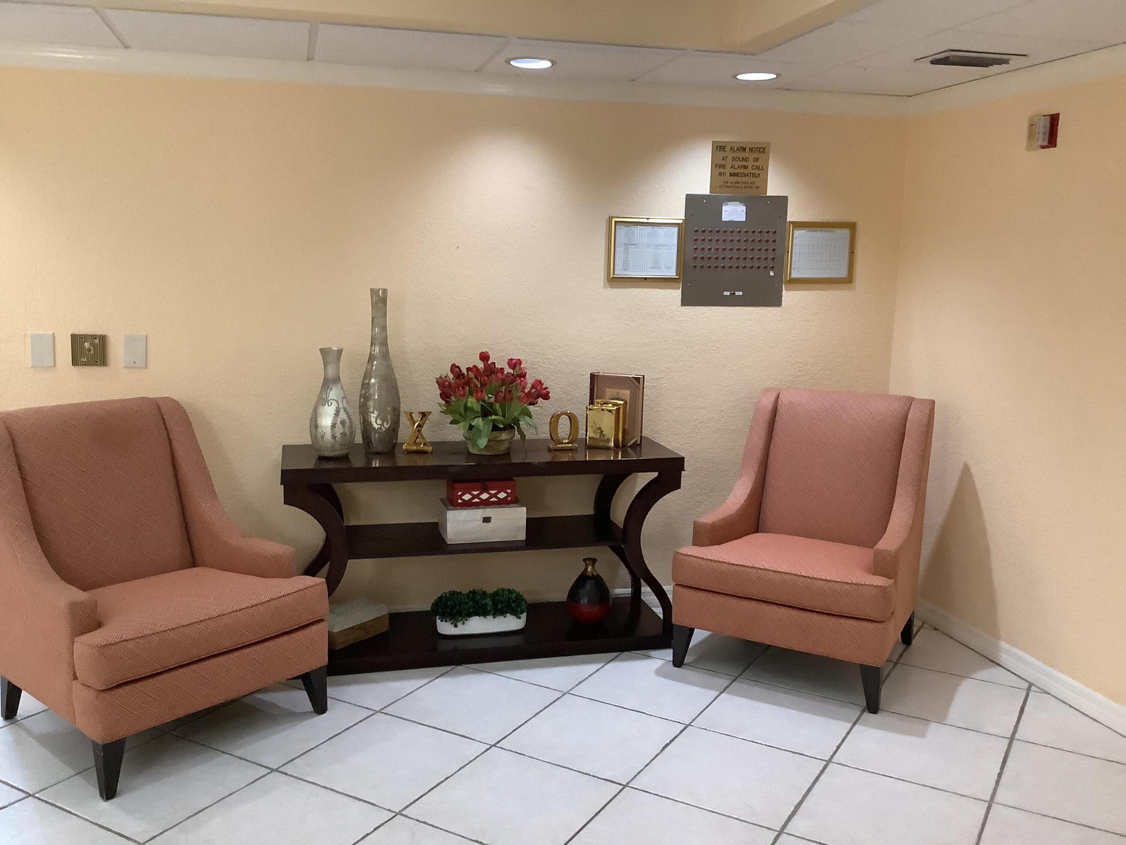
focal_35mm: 31
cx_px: 563
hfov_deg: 58.4
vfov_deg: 45.4
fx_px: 1008
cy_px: 422
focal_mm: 3.3
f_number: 2.4
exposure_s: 1/60
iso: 400
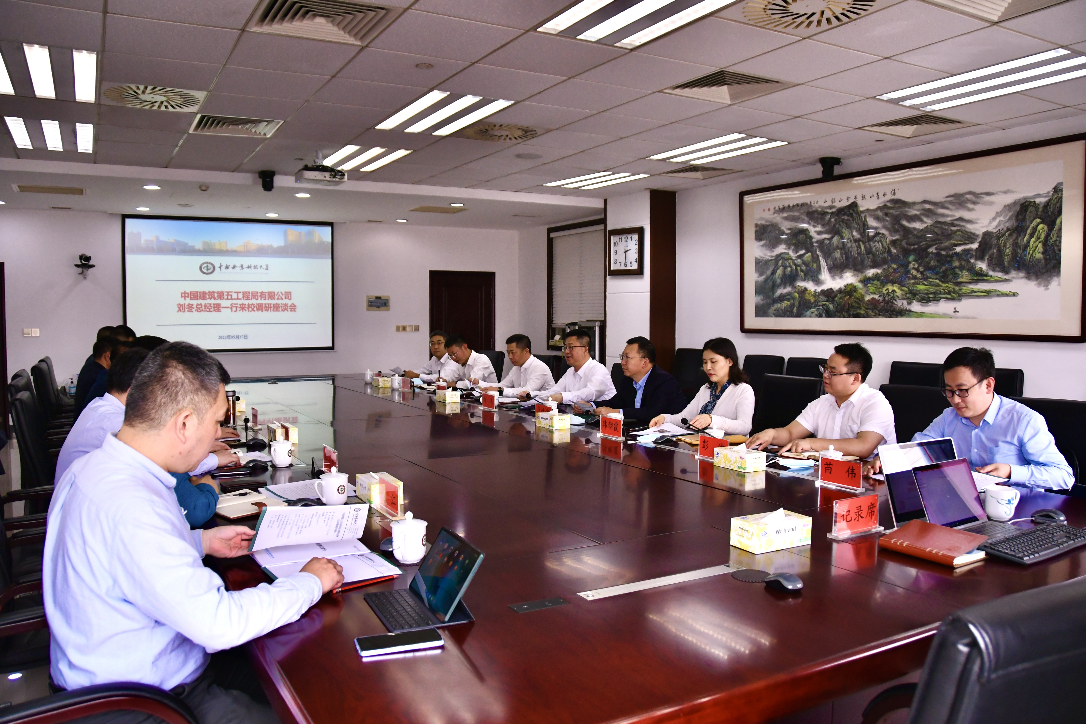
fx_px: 814
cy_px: 362
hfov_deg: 67.4
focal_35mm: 27
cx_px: 543
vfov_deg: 47.9
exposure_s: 1/640
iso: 1250
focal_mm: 18
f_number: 3.5
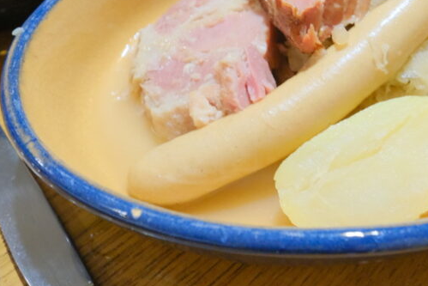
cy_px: 78
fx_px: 523
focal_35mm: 44
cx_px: 304
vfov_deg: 30.1
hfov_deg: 43.5
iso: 6400
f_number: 4.5
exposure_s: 1/26
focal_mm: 17.4
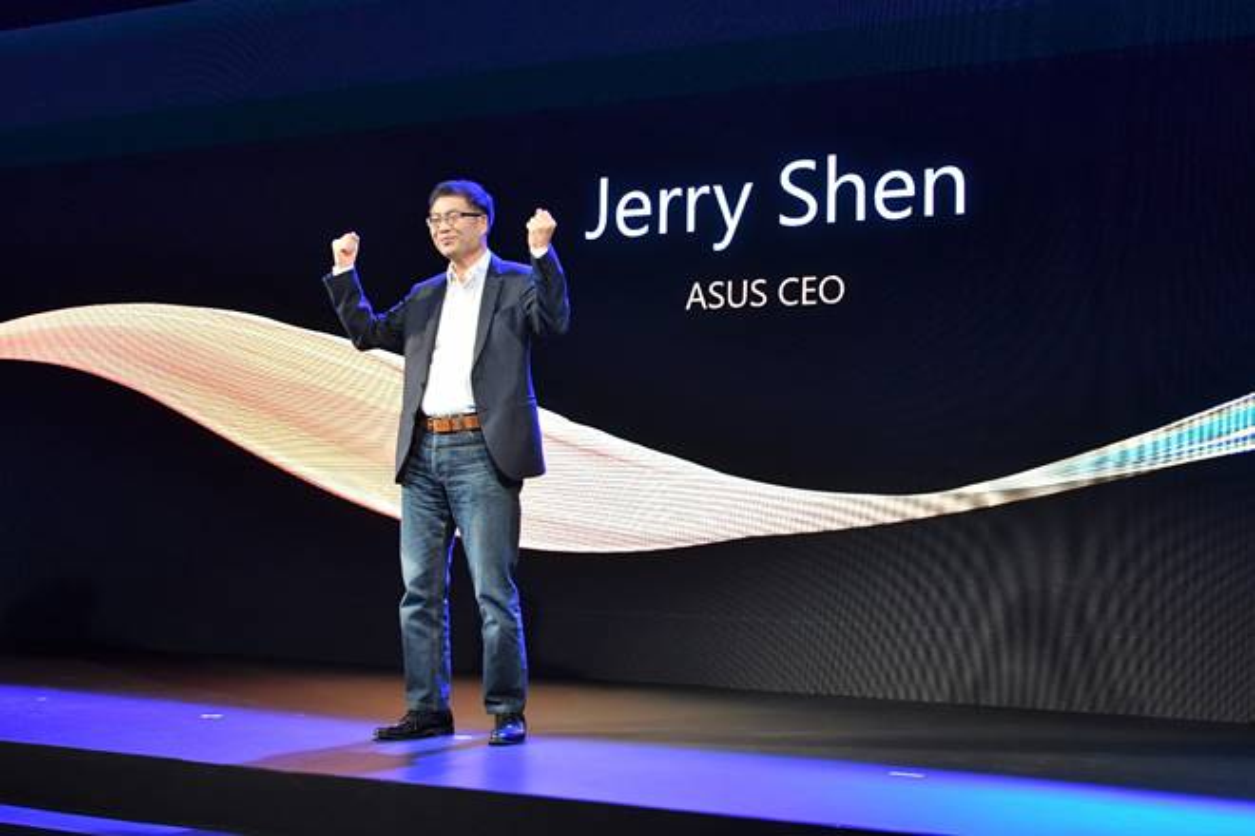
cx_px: 628
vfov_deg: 28.9
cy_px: 418
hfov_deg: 42.3
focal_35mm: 46
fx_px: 1621
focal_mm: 31
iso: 2000
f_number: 5
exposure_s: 1/125
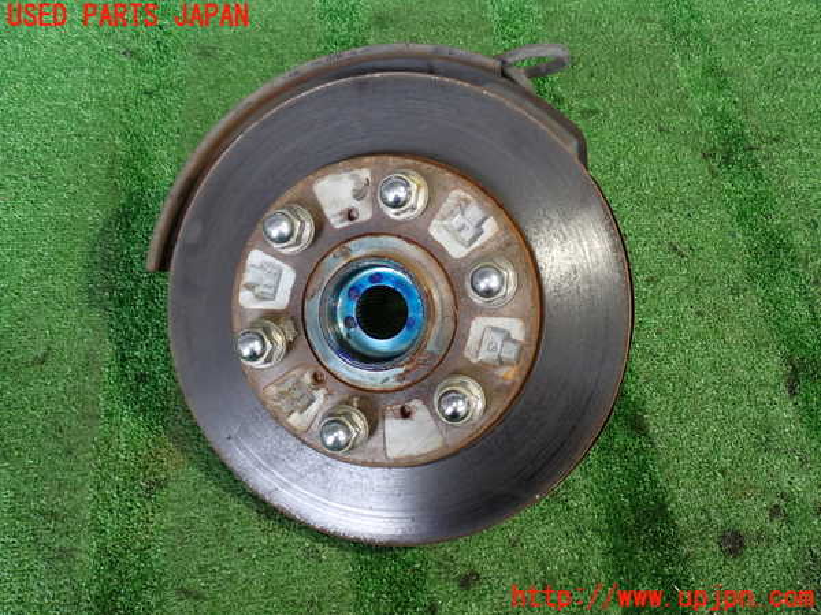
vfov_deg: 39.7
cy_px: 308
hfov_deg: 51.4
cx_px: 410
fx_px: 854
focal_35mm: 36
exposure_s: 1/40
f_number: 2.5
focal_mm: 6.37
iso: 320
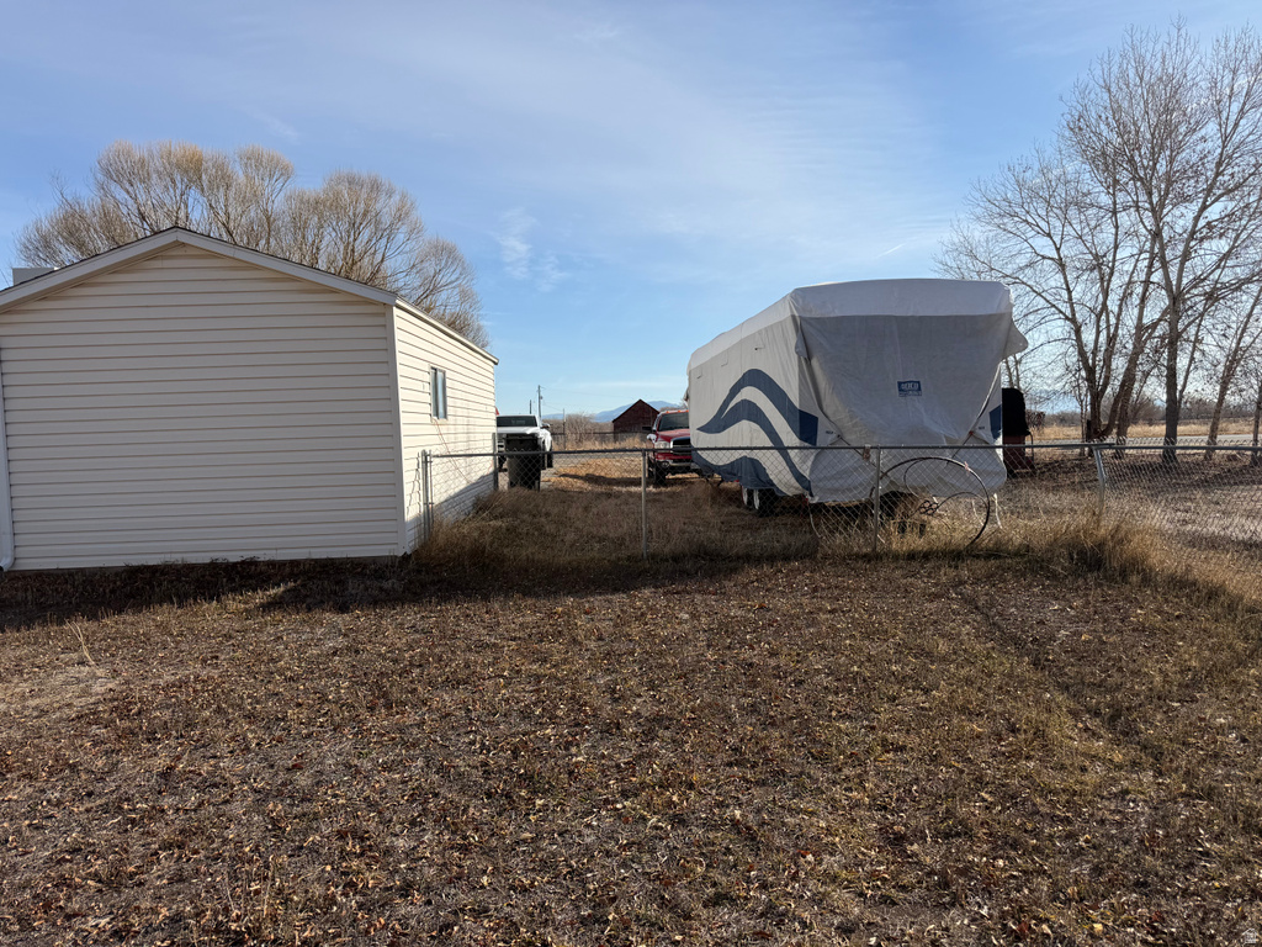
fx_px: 875
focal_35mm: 24
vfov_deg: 56.8
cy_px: 474
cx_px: 631
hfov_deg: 71.6
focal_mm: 6.76
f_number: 1.78
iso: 80
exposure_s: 1/5714
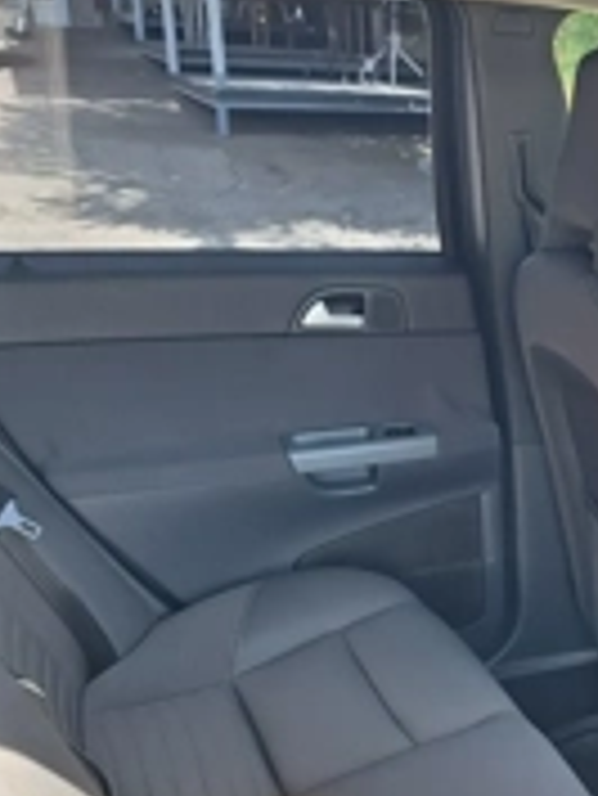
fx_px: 1196
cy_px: 652
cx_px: 638
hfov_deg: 26.2
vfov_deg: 35.4
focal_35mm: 52
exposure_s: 1/147
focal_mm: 5.54
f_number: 1.8
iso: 40
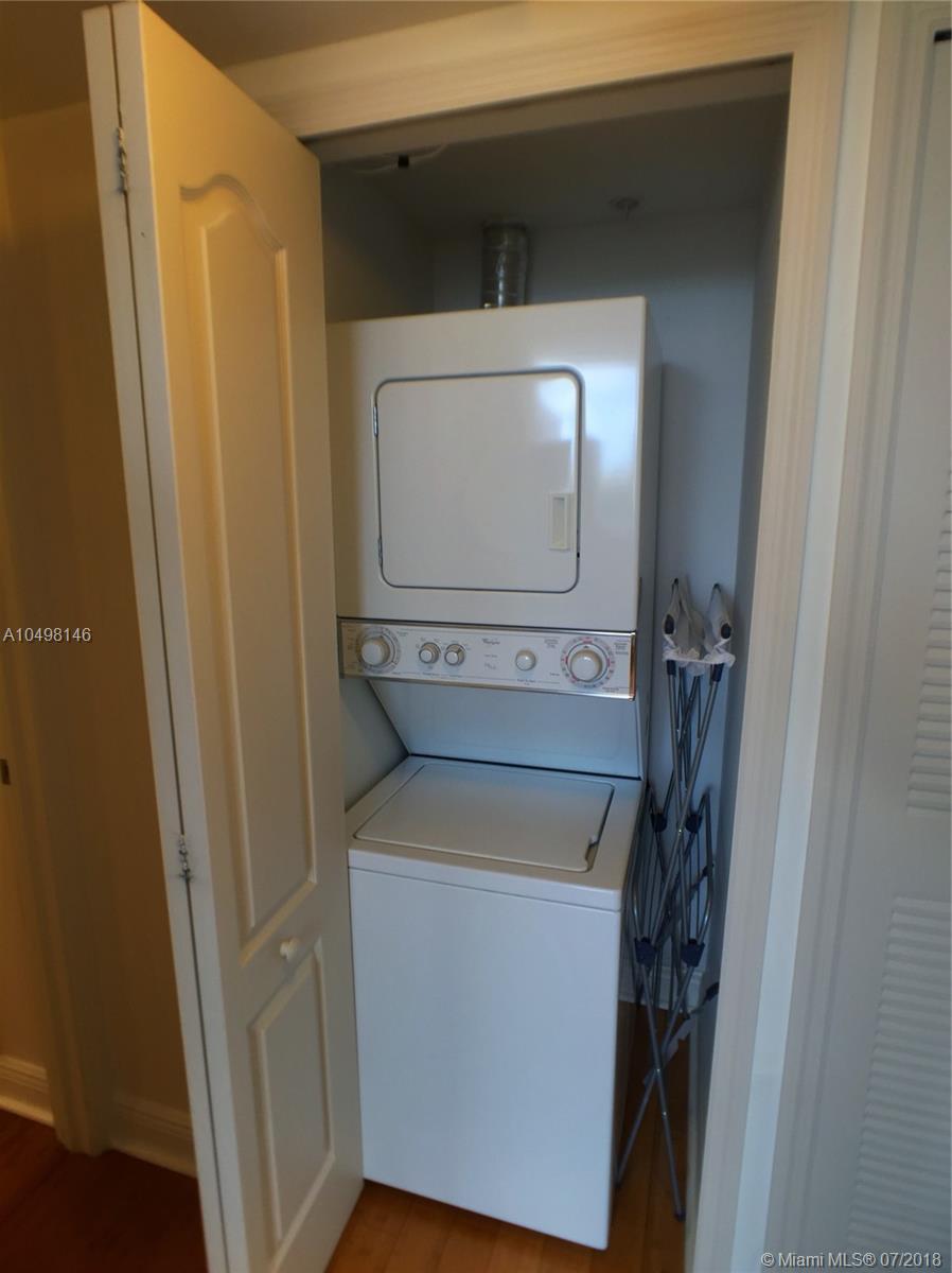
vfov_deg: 61.7
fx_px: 1065
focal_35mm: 29
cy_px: 636
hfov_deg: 48.2
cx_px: 476
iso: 32
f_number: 2.2
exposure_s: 1/60
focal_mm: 4.15
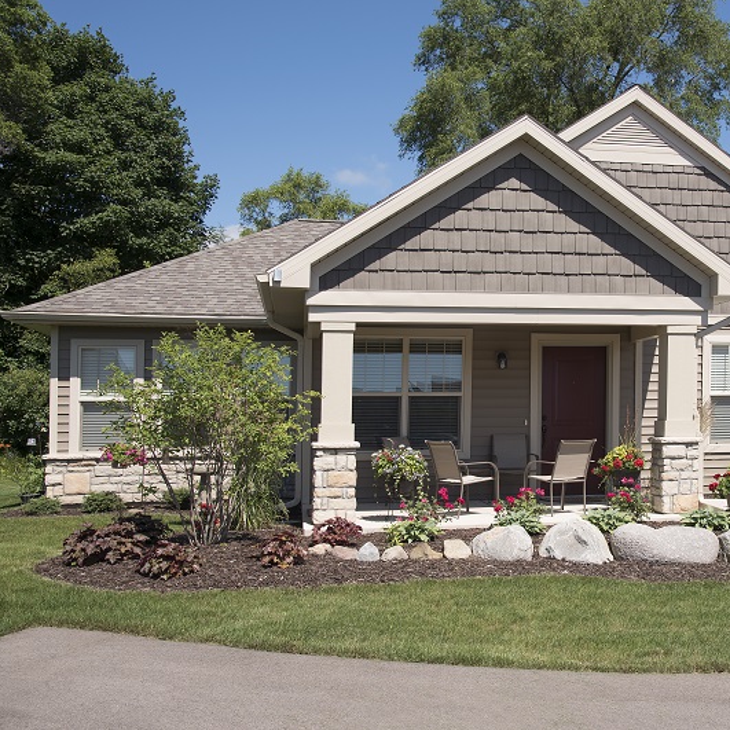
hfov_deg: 40.1
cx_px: 517
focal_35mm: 41
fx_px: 978
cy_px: 366
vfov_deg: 40.9
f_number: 8
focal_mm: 32
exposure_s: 1/160
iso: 100
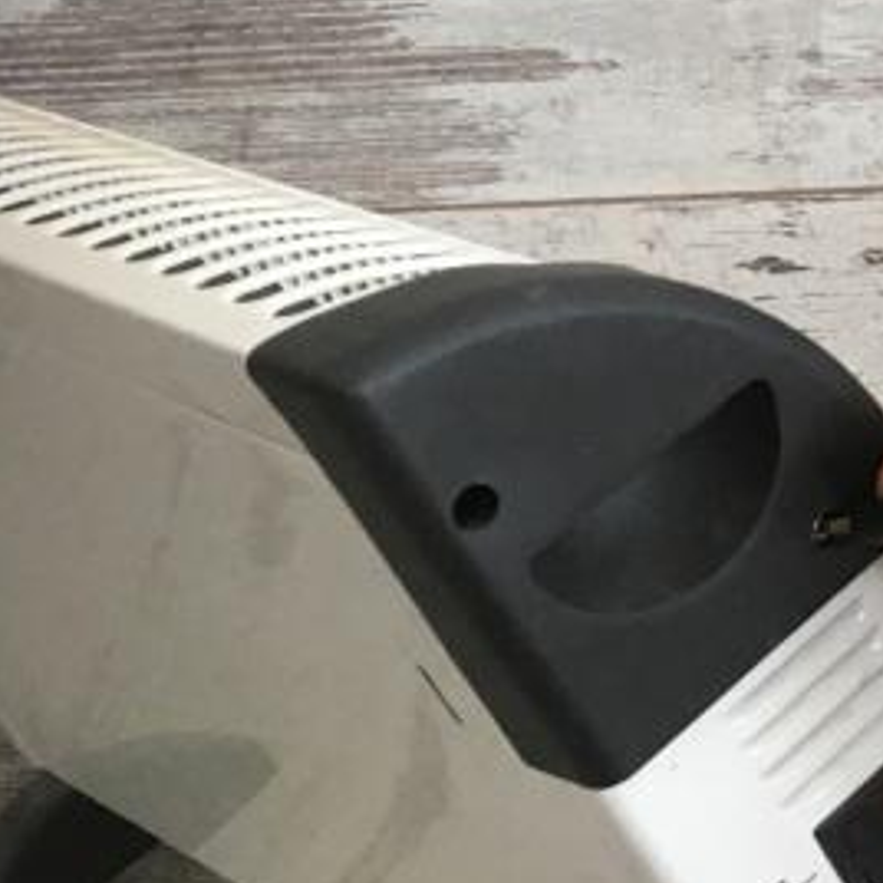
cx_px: 1654
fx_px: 2828
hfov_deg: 15.1
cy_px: 323
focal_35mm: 98
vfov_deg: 17.7
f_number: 2.2
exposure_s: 1/33
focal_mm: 4.15
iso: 64
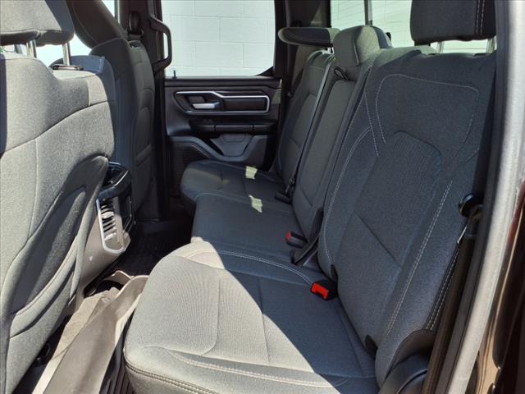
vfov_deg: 51.4
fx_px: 409
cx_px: 262
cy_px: 197
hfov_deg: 65.3
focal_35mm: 27
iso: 40
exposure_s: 1/175
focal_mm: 3.58
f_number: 1.9
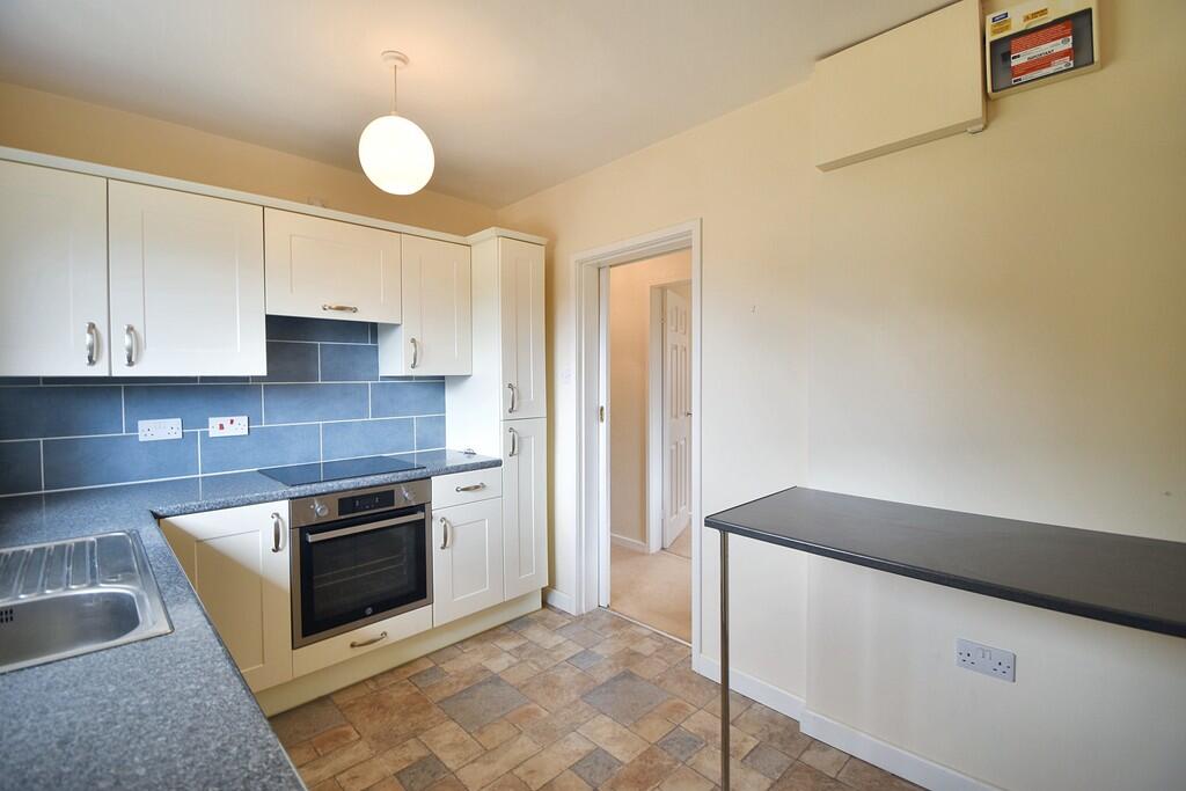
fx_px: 494
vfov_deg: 77.3
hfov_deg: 100.4
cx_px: 593
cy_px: 396
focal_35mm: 15
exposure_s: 1/20
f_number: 4.5
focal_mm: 10
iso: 100
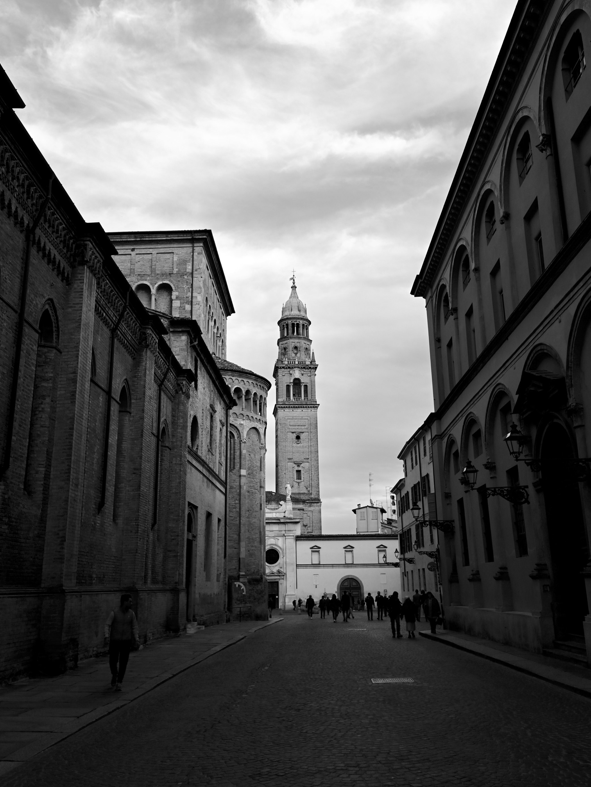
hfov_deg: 42.9
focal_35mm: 33
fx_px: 751
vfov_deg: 55.3
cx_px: 299
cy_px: 374
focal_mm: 30
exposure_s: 1/200
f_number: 7.1
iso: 250
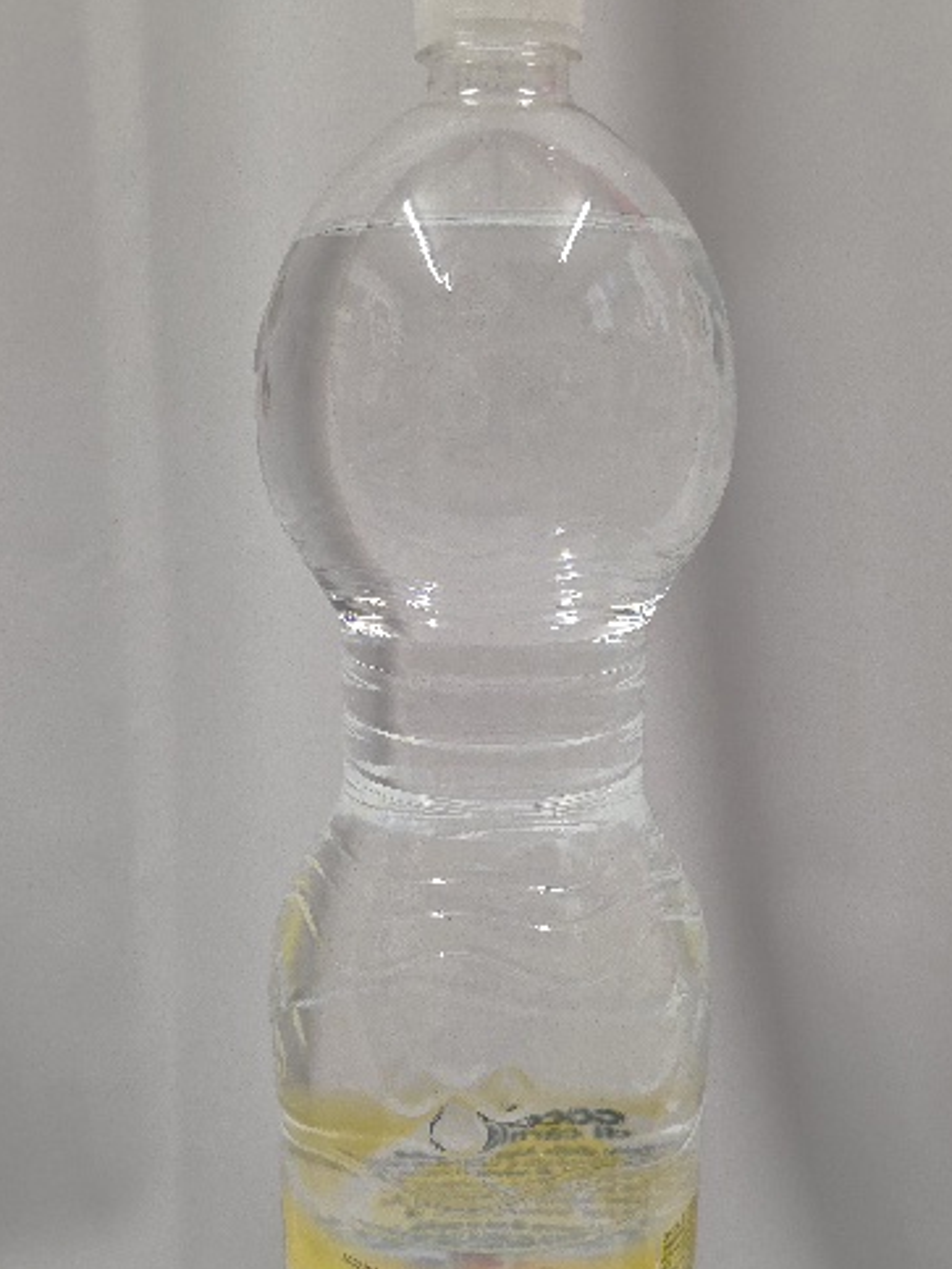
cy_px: 695
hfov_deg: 37.7
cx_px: 477
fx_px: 1393
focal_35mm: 38
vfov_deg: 48.9
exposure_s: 1/101
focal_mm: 6.3
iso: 320
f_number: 1.7
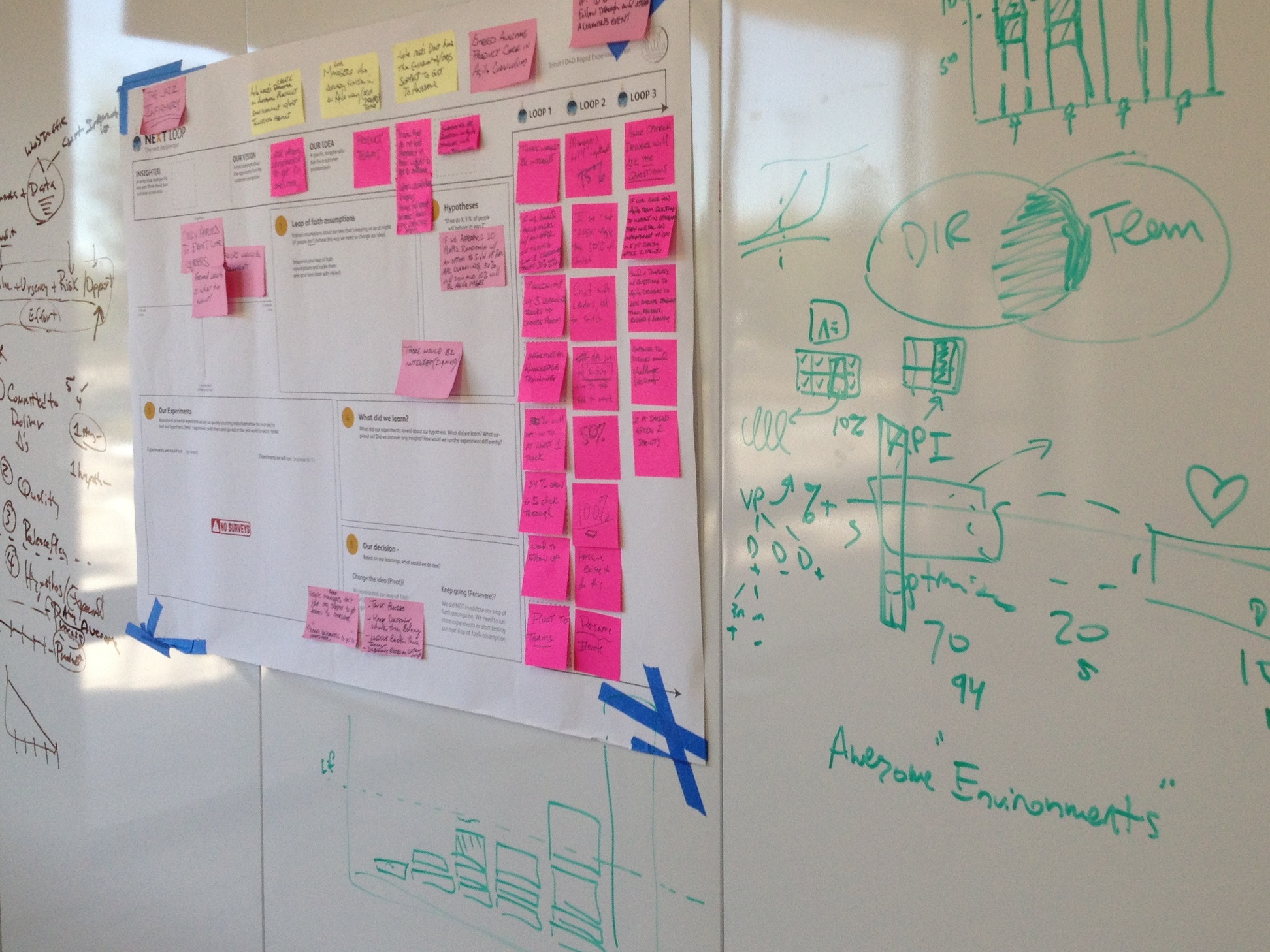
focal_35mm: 45
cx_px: 636
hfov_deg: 42.1
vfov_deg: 32.1
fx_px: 1651
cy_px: 405
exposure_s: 1/120
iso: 64
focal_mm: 4.28
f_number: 2.4
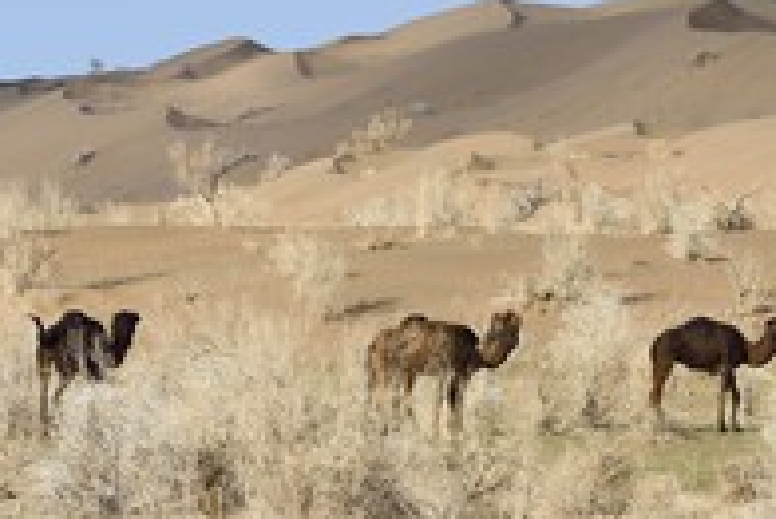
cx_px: 673
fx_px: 9232
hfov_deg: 4.8
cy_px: 261
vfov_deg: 3.2
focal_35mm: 428
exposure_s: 1/500
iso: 200
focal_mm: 200
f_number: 10
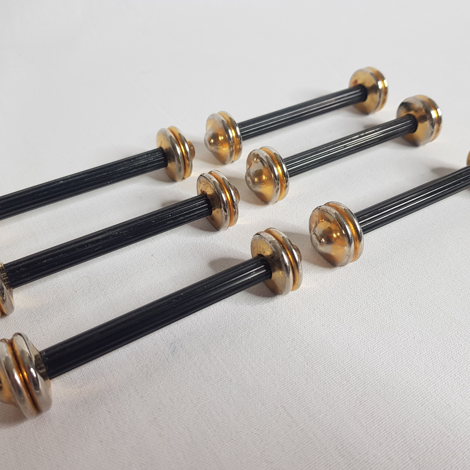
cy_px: 235
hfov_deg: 52.5
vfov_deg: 52.5
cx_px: 228
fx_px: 476
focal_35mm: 31
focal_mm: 4.2
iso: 50
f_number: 1.7
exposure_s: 1/50
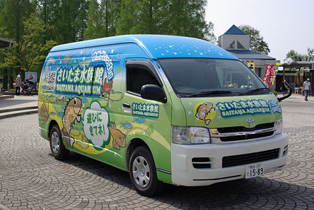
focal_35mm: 46
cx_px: 157
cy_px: 105
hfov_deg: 42.3
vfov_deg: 29.0
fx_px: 406
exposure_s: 1/320
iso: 100
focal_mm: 31
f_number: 7.1
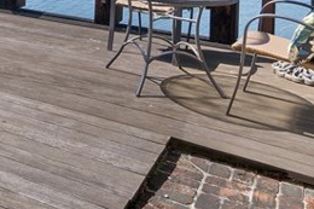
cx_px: -94
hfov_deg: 26.9
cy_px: -109
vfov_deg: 18.8
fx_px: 549
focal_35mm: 63
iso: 160
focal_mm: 16
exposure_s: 1/30
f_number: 9
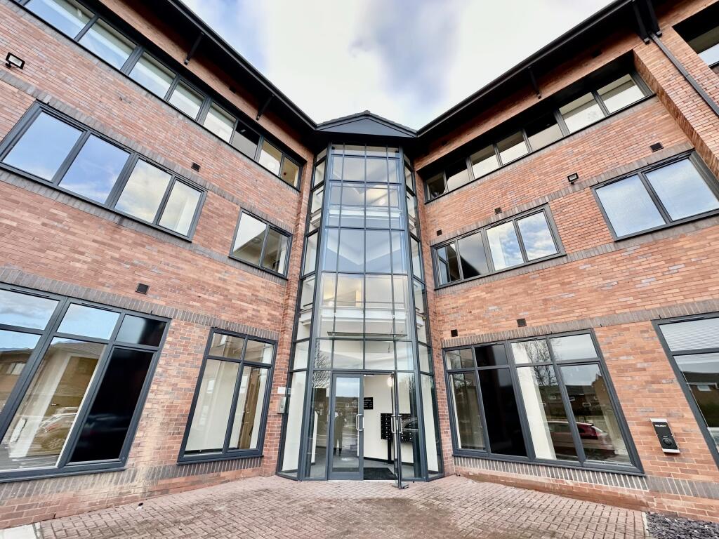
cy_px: 270
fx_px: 291
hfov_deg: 102.1
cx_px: 360
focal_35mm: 14
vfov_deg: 85.7
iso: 100
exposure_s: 1/99
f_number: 2.2
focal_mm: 2.22
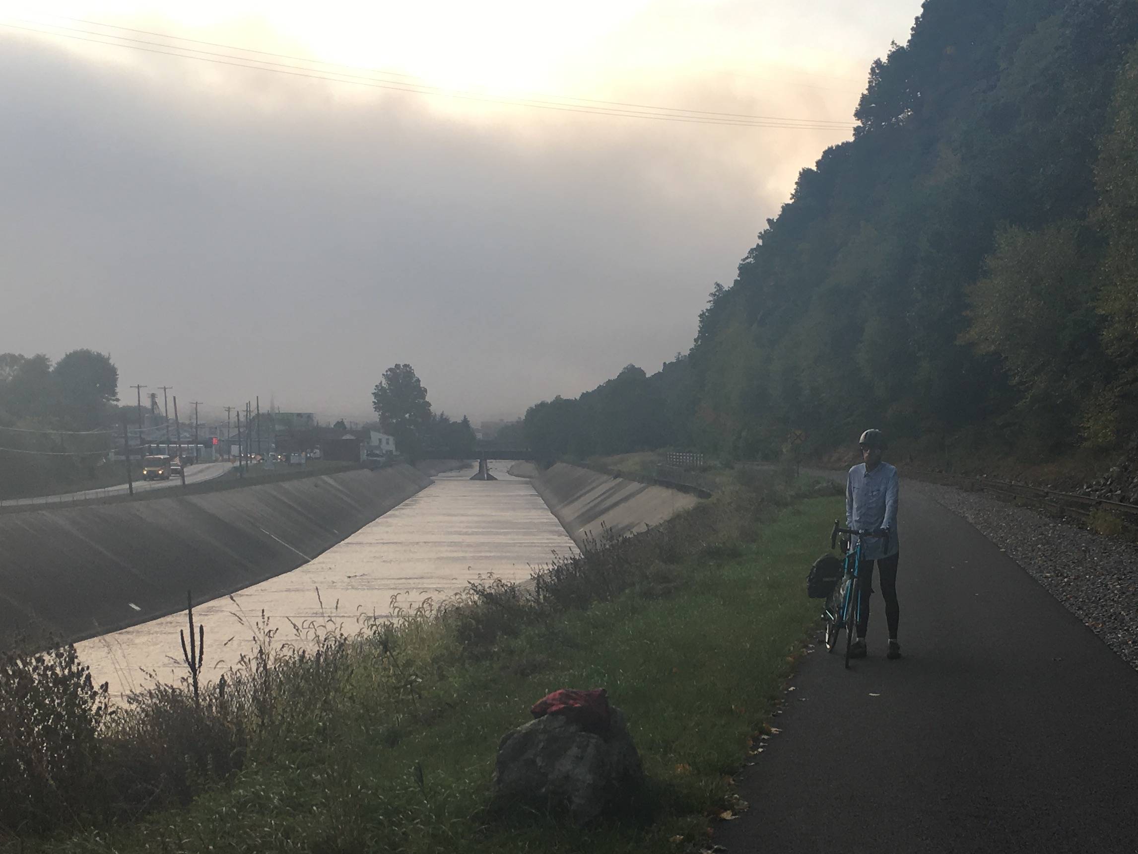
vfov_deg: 28.1
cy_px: 655
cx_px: 699
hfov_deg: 37.3
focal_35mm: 51
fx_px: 1677
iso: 25
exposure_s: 1/641
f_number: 2.2
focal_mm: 4.15
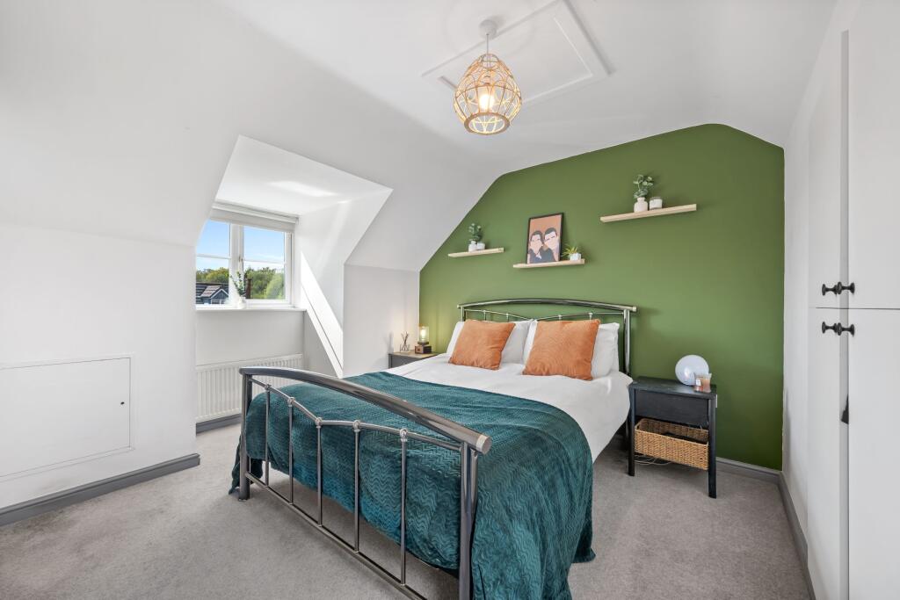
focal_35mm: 14
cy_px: 300
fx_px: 350
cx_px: 450
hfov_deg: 104.2
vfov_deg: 81.2
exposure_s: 1/5
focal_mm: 14
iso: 400
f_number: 8
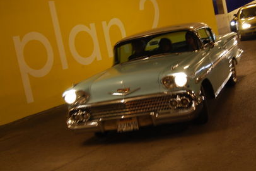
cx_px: 151
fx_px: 505
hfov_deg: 28.4
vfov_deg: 19.2
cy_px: 79
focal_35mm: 71
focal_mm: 30
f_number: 4.2
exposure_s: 1/20
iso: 400
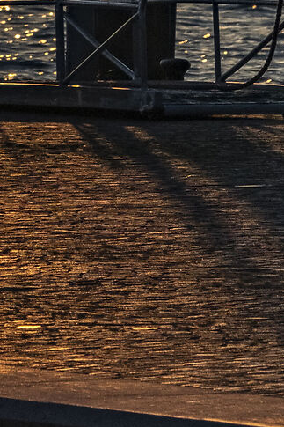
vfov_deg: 6.7
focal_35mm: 297
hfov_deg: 4.6
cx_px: -218
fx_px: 3517
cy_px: -409
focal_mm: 40
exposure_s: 1/3800
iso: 200
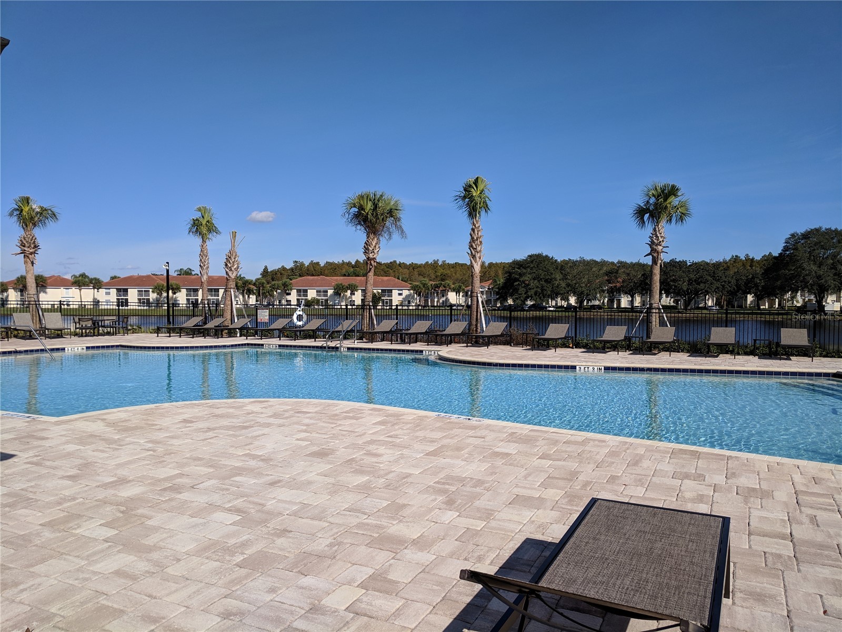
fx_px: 632
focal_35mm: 26
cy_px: 316
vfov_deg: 53.1
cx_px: 421
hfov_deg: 67.3
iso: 51
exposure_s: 1/3584
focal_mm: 4.67
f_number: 2
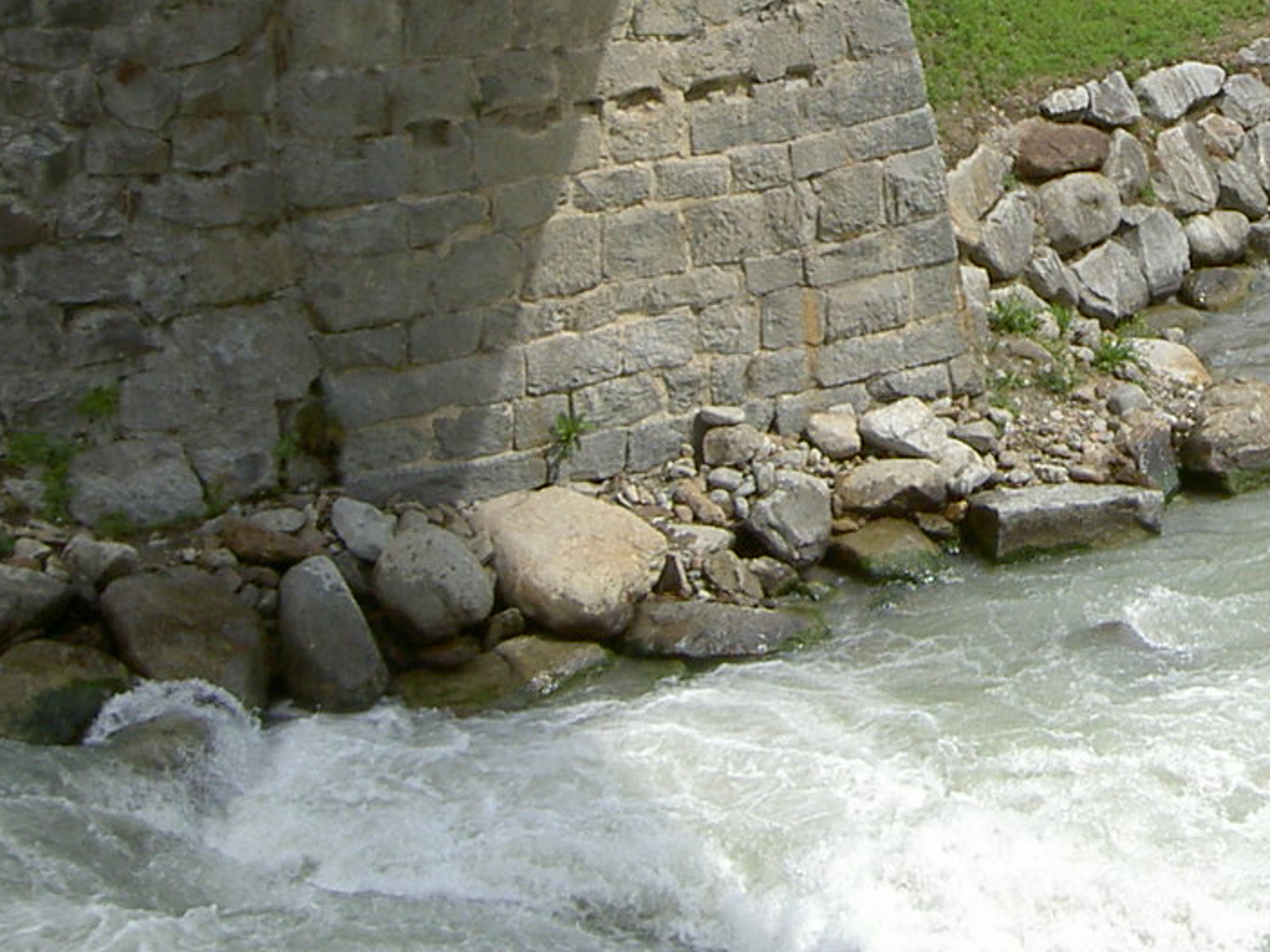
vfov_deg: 11.6
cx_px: 1111
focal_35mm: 126
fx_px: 4622
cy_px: -9
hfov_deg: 15.5
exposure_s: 1/400
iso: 50
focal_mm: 8
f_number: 4.7
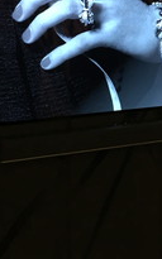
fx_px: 636
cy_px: 32
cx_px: 158
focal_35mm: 90
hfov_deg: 14.3
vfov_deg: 22.5
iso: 64
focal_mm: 4.15
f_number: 2.2
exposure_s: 1/30
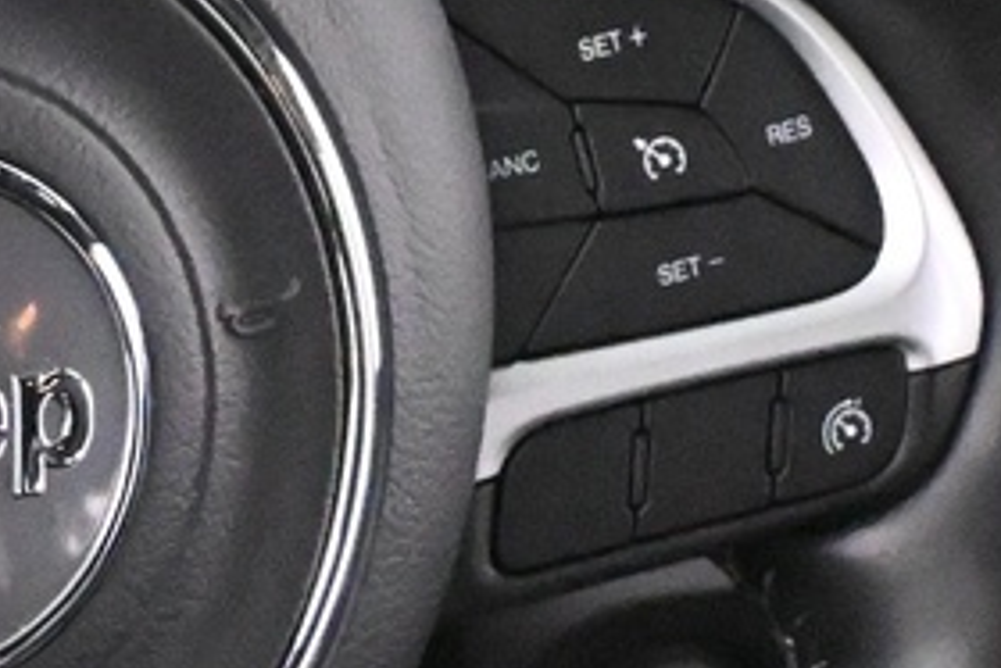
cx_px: -400
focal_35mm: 252
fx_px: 7007
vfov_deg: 5.5
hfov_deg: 8.0
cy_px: 225
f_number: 4.8
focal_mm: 29
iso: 12800
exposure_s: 1/50
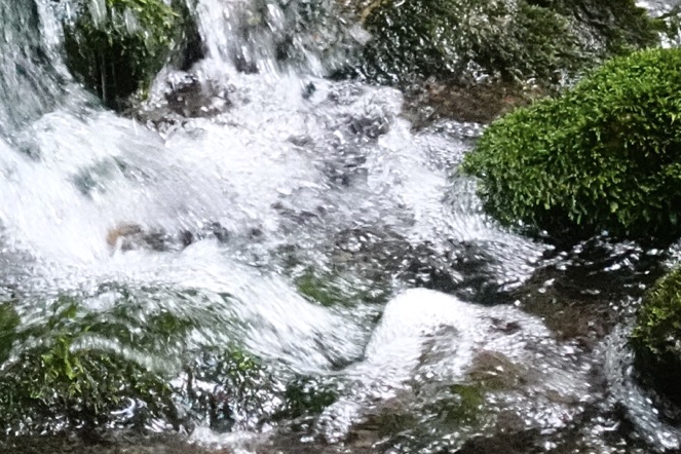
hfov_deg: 10.0
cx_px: 94
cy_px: -301
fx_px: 3878
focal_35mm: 205
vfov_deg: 6.6
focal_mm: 22.01
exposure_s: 1/125
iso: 6400
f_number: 2.8
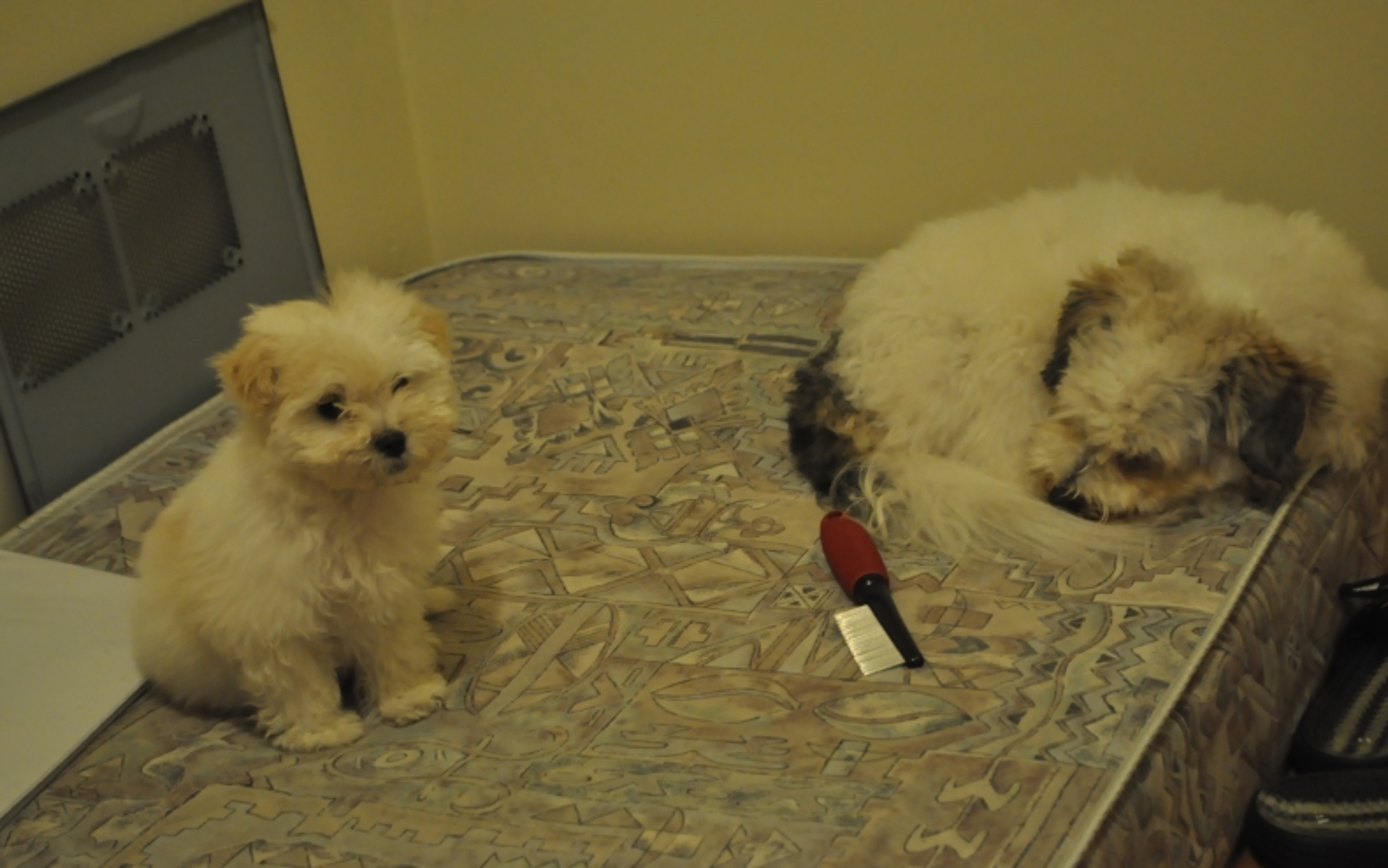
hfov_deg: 30.2
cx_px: 689
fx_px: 2573
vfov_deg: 19.1
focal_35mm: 68
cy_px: 414
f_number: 5.3
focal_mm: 44
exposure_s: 1/25
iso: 1600
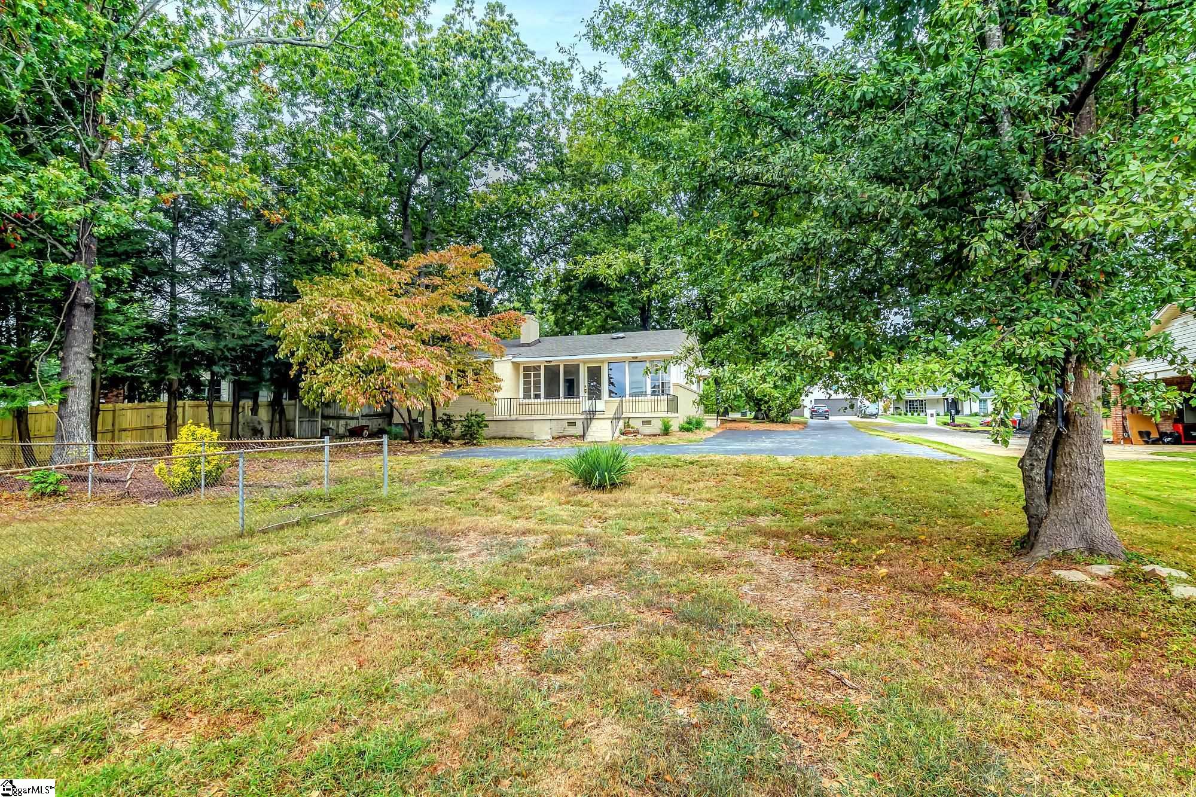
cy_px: 398
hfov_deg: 96.7
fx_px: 531
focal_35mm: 16
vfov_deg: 73.7
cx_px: 598
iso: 200
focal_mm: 11
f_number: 7.1
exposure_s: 1/100
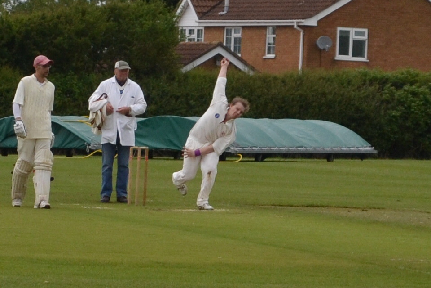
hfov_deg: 24.6
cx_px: 216
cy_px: 144
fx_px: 988
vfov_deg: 16.6
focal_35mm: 82
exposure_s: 1/800
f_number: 5.6
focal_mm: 55
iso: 400
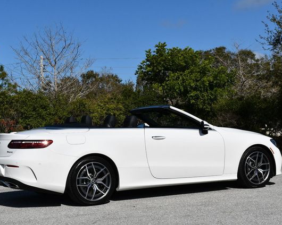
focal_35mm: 68
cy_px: 112
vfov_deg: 22.5
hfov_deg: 27.9
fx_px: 568
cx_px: 132
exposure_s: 1/400
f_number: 10
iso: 100
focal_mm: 30
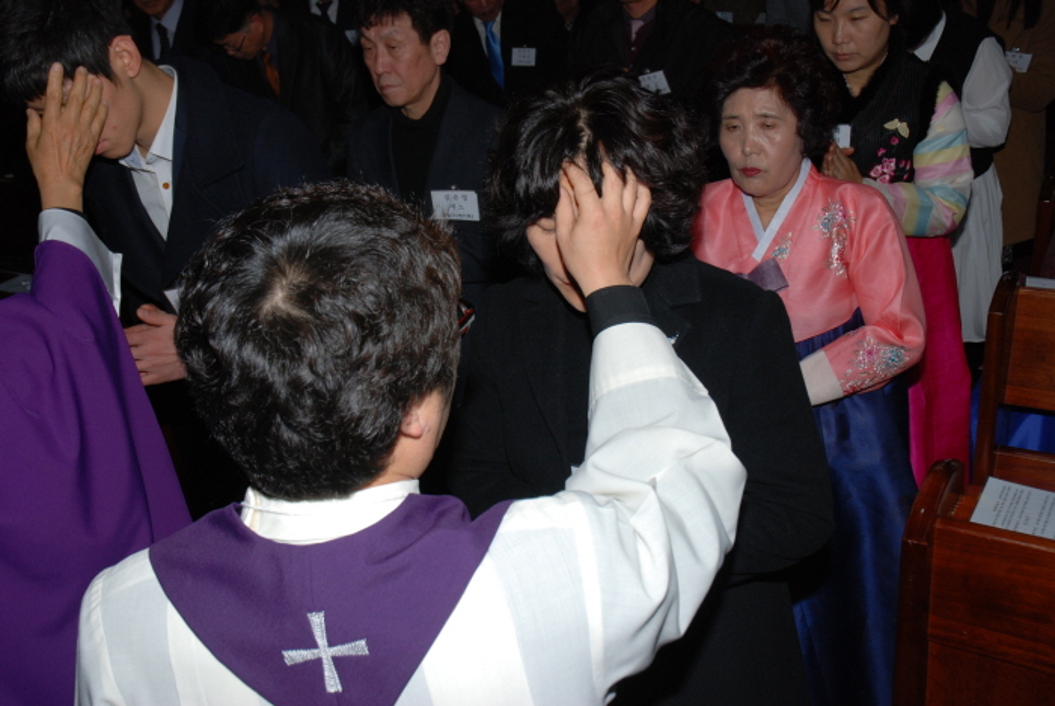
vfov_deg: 35.6
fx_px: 1100
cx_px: 528
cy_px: 353
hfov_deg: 51.2
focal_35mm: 38
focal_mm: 25
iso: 200
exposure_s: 1/60
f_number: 8
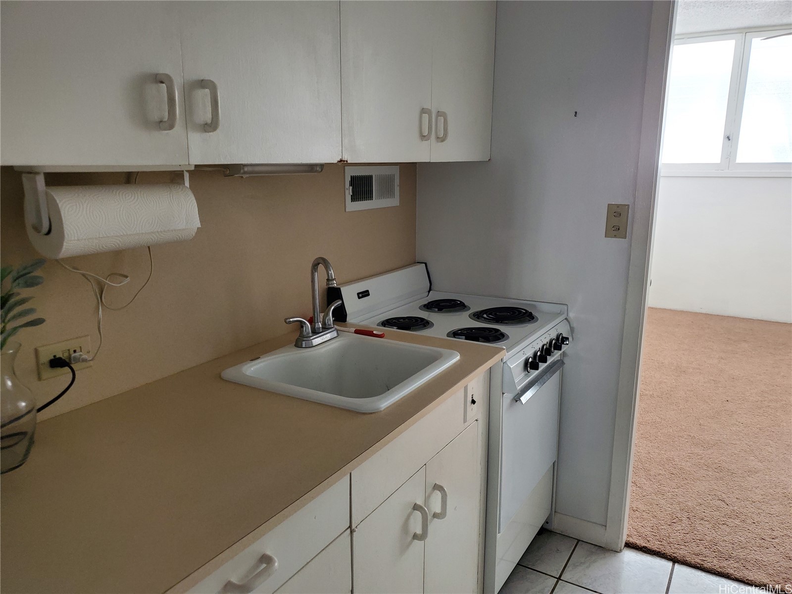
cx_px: 396
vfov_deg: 53.1
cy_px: 297
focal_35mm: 26
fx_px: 595
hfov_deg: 67.3
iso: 160
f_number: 1.5
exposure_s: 1/59
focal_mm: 4.3
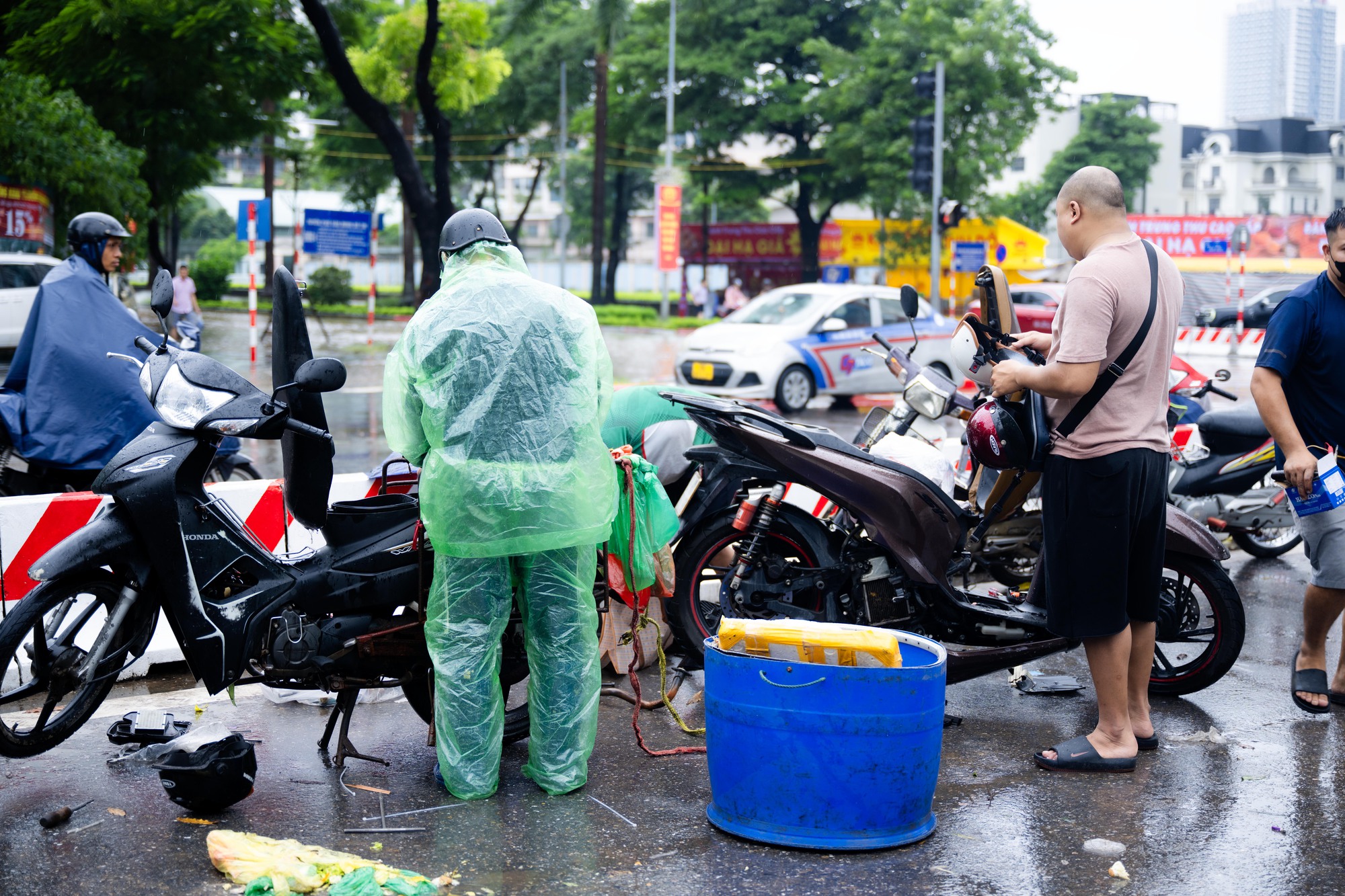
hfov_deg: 38.9
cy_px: 448
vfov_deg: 26.5
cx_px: 672
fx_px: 1905
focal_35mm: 51
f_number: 2.8
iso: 160
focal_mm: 51
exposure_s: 1/320
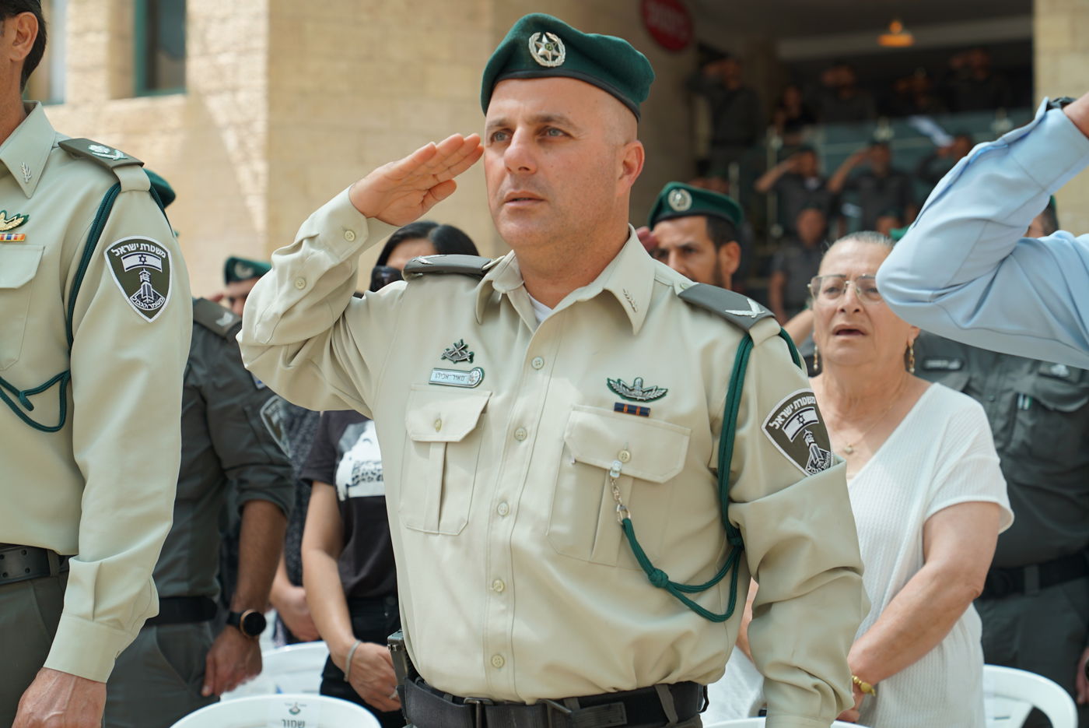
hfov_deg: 28.8
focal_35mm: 70
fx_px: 2118
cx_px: 544
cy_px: 364
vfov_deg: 19.5
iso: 100
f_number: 4
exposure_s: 1/160
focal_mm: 70
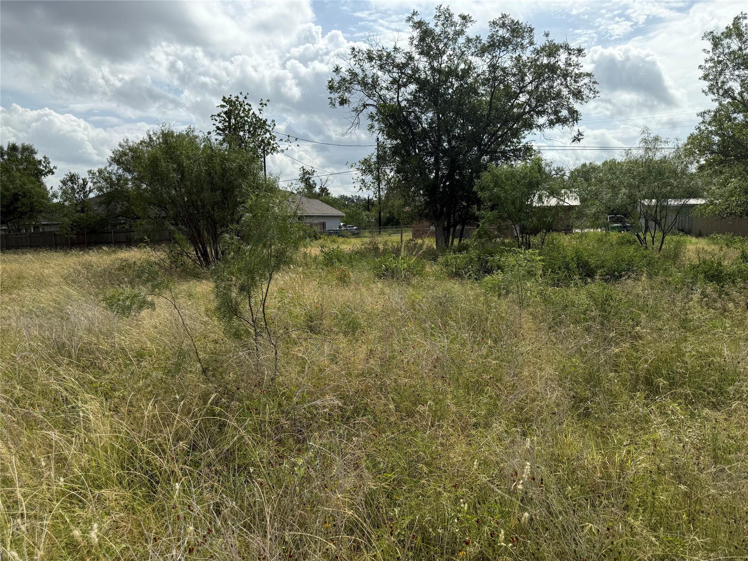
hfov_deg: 71.6
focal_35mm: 24
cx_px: 374
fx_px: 519
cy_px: 280
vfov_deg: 56.8
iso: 100
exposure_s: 1/8130
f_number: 1.78
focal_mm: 6.76
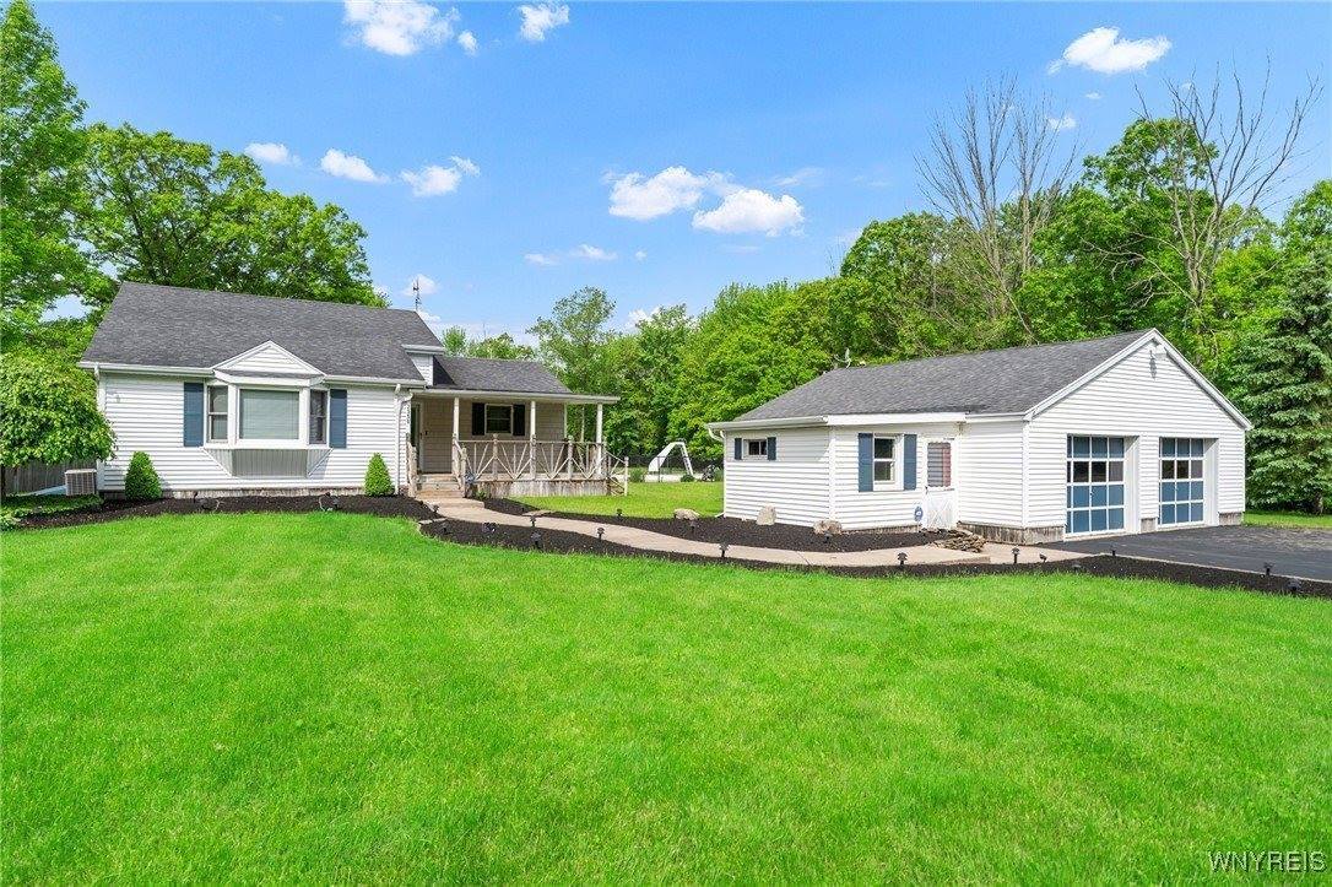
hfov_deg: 84.0
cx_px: 666
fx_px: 740
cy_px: 444
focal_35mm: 20
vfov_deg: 61.9
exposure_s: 1/1250
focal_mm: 20
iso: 100
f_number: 3.5
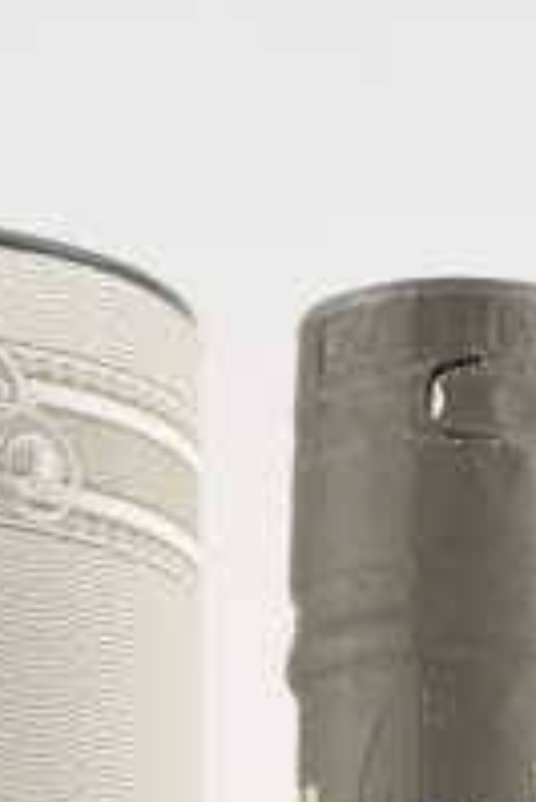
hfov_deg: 4.5
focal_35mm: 309
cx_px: 58
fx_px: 6888
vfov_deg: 6.3
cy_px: 2051
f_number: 8
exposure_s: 1/20
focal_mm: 40
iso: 100
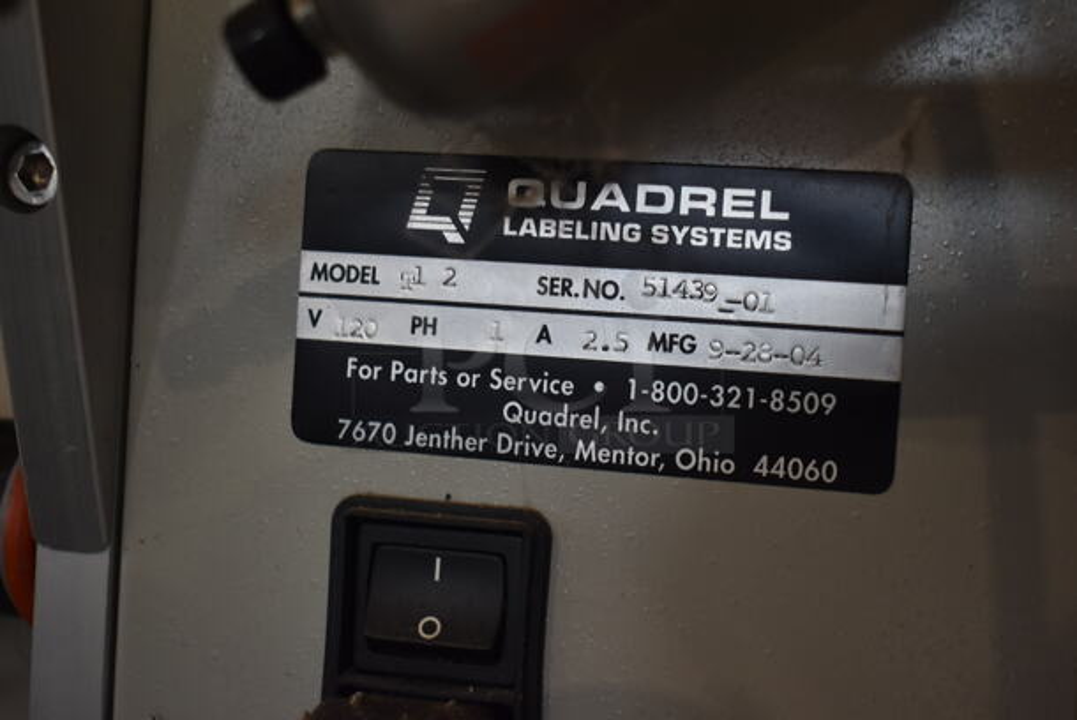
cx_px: 538
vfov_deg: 28.1
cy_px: 360
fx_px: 1437
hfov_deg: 41.1
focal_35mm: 48
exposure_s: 1/50
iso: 640
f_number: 4.5
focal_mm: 32
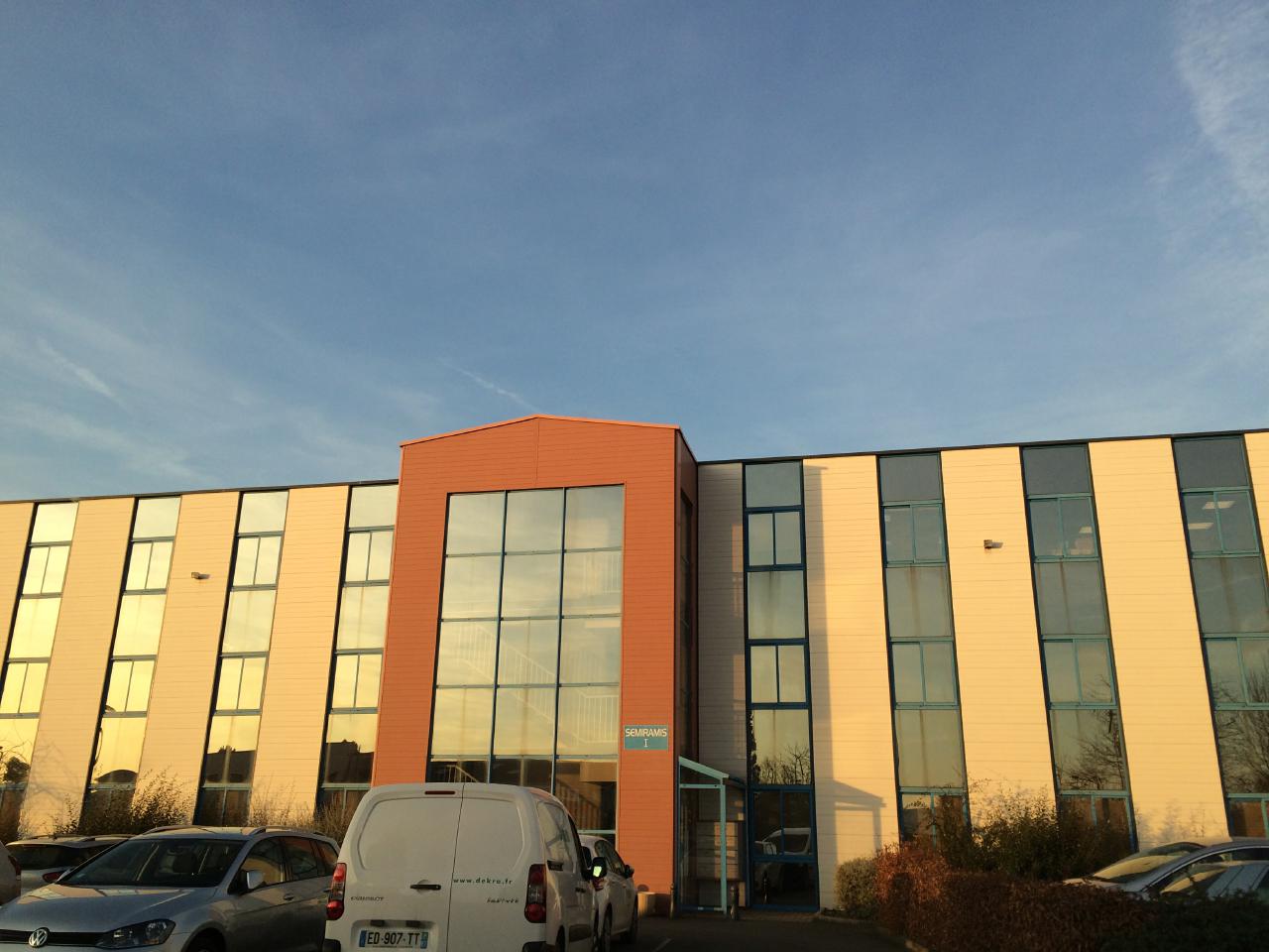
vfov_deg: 48.2
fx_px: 1063
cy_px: 476
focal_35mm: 29
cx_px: 634
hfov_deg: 61.7
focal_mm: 4.15
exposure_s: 1/554
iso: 32
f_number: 2.2
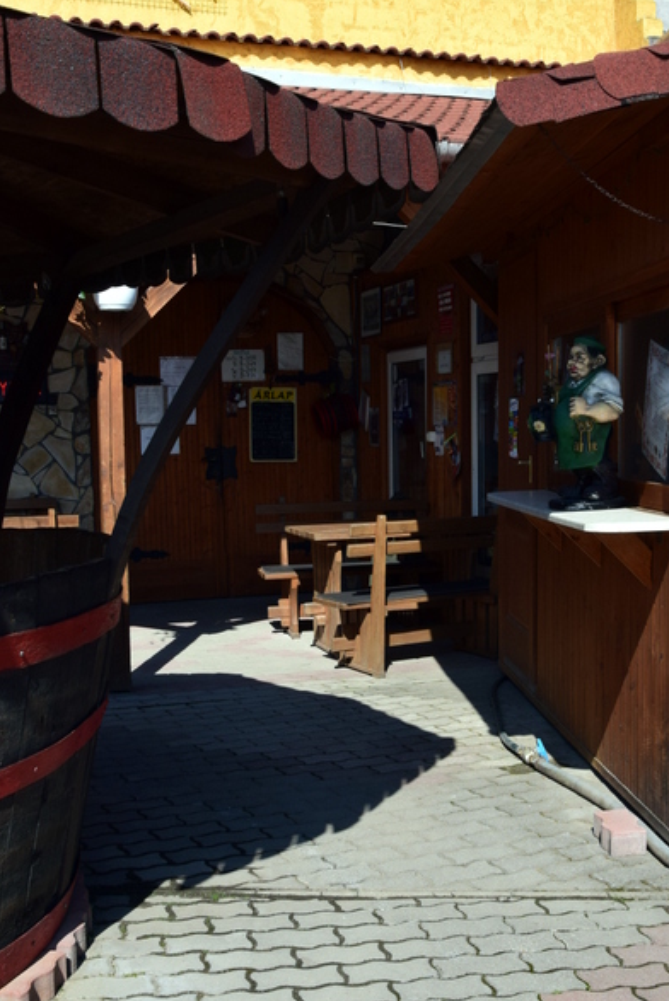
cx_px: 425
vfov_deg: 43.6
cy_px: 527
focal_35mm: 45
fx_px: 1253
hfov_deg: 29.8
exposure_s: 1/400
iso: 400
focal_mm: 22
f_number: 11
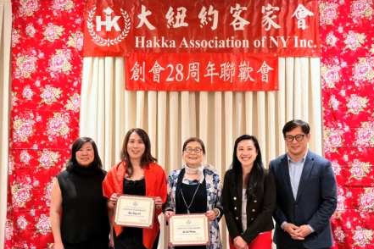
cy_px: 142
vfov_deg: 26.5
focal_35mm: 51
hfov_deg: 38.9
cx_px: 190
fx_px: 530
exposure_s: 1/120
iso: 400
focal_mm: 6.76
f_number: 1.78
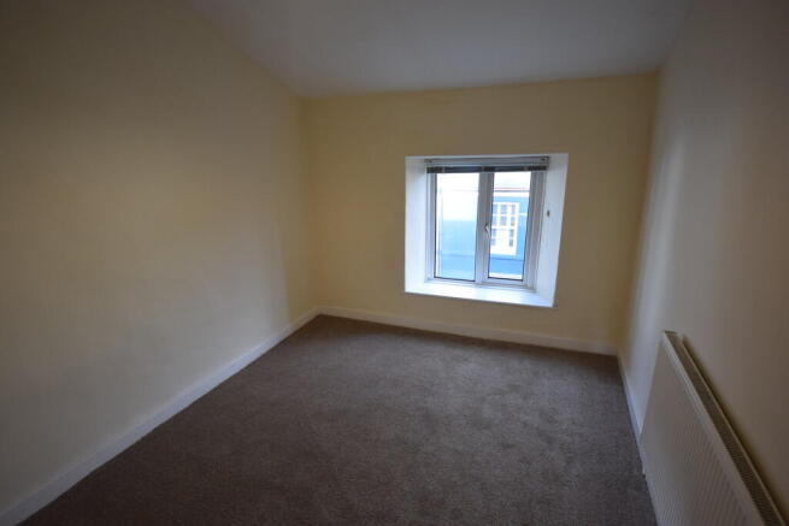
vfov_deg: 69.7
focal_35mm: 17
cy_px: 263
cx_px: 394
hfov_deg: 92.4
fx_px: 378
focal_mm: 11.5
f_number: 4.2
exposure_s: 1/60
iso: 450
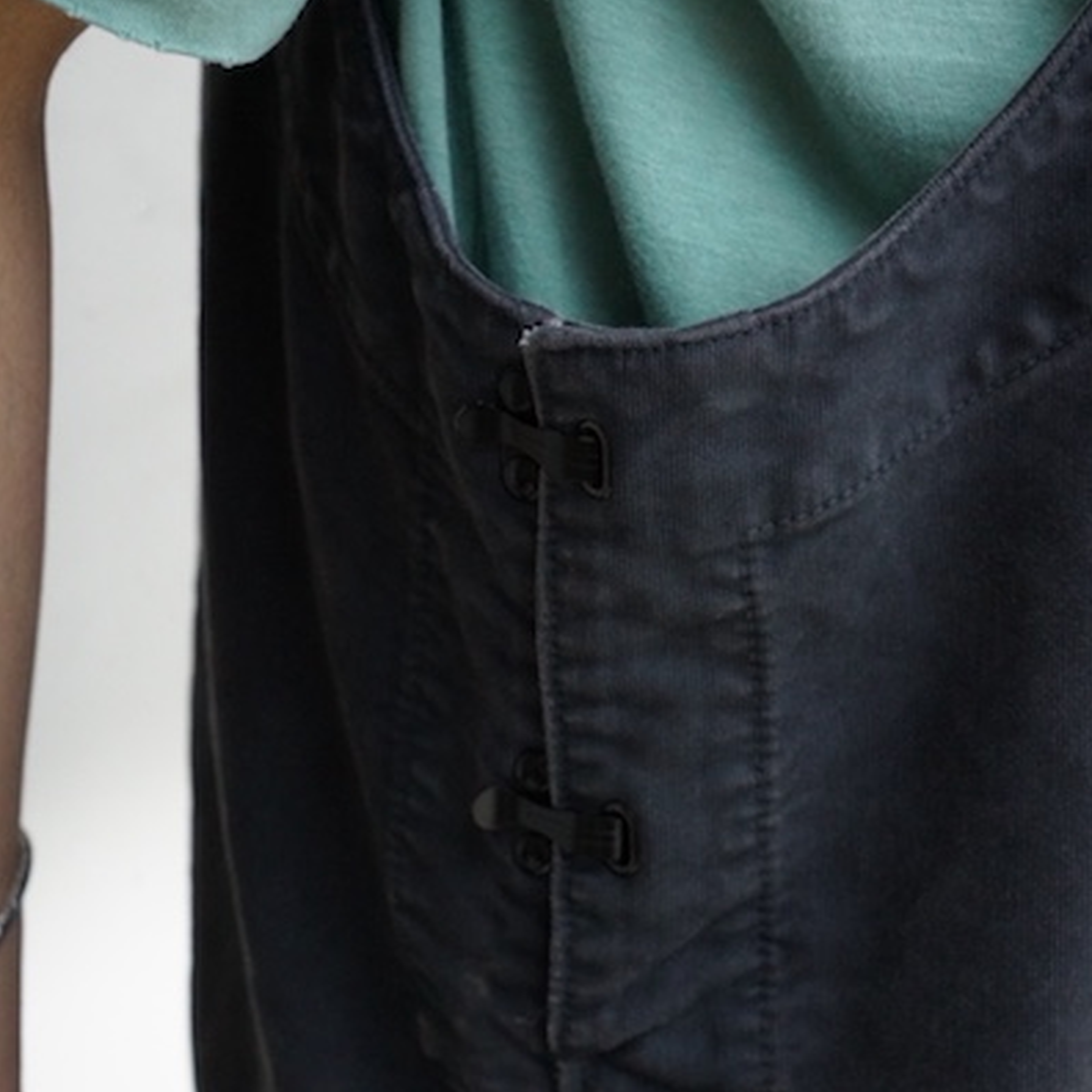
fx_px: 3712
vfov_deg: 16.7
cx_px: 549
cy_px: 687
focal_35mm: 104
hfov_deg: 16.7
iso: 10000
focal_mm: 81
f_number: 9
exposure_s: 1/5000
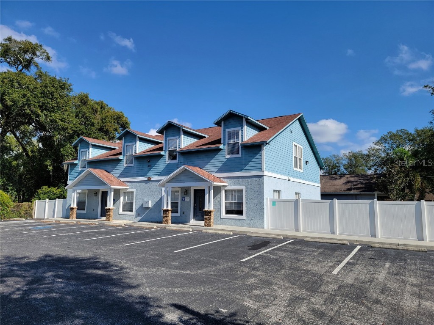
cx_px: 217
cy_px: 162
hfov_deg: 71.6
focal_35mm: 24
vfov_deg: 56.8
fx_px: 301
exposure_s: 1/1036
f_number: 1.8
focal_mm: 6.7
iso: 16
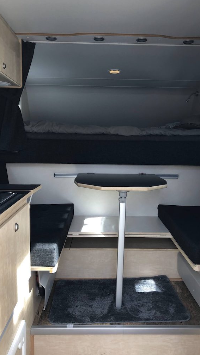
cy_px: 179
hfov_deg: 37.8
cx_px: 105
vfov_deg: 62.6
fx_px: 292
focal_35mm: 31
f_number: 1.8
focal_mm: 3.99
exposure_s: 1/120
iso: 32
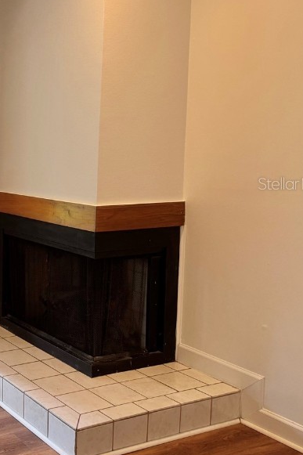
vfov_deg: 44.3
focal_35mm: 44
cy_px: 183
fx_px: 556
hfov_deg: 26.7
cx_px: -69
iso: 125
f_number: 1.78
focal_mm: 6.76
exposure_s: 1/60
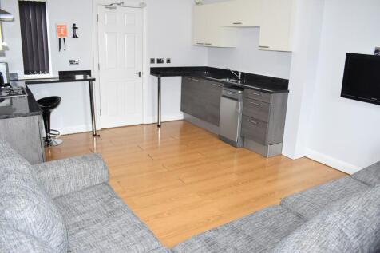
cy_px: 126
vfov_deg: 47.9
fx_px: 285
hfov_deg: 67.4
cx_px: 190
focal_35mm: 27
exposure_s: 1/100
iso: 800
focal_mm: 18
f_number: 5
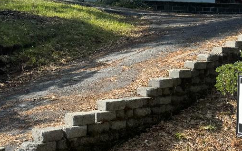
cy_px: 58
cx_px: 115
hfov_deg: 27.5
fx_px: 495
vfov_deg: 17.4
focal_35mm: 75
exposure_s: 1/1597
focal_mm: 6.86
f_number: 1.78
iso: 80
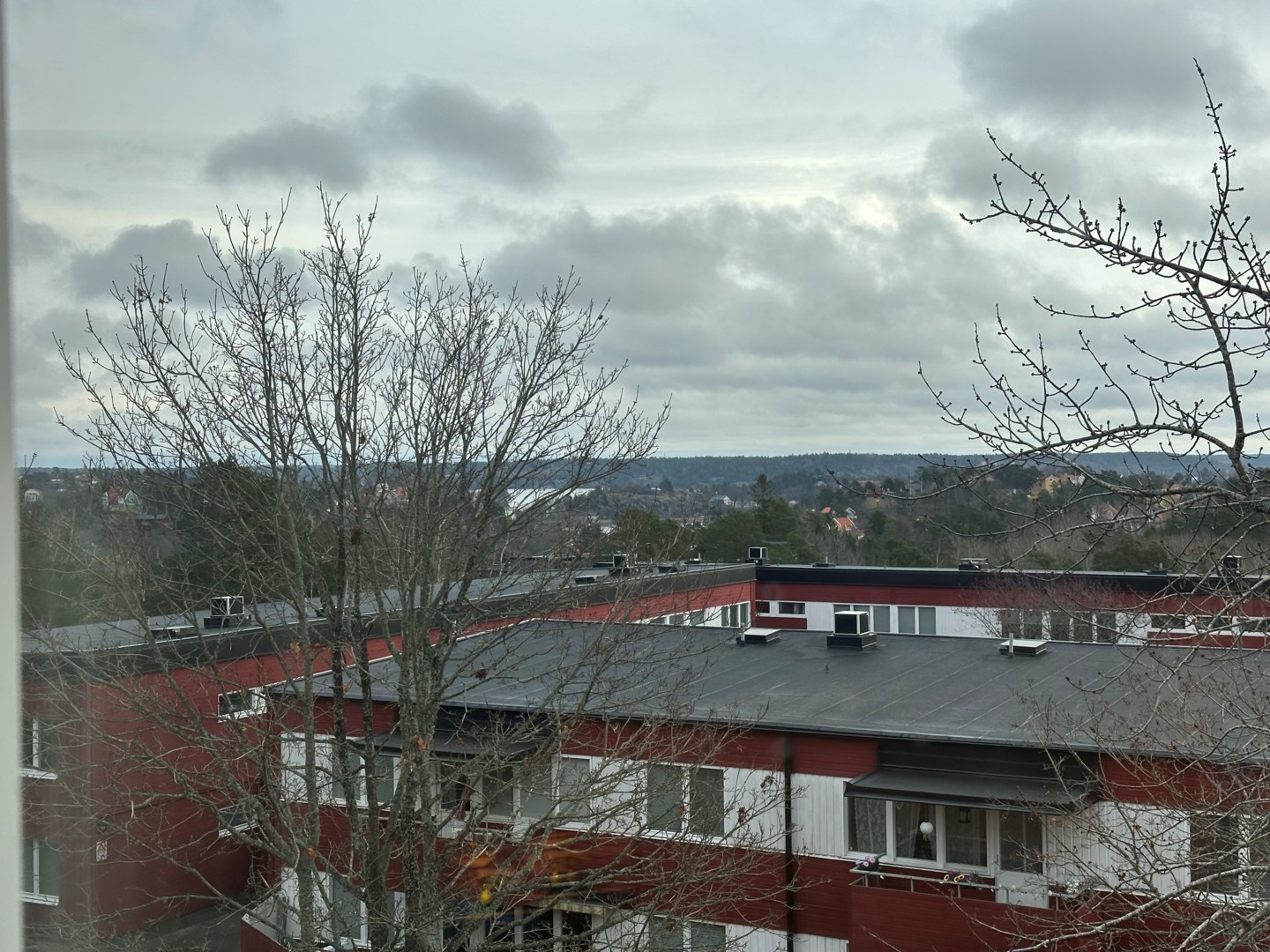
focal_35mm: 48
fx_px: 1761
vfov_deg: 30.3
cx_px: 635
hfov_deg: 39.7
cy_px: 476
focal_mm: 6.86
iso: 64
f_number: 1.78
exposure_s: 1/953
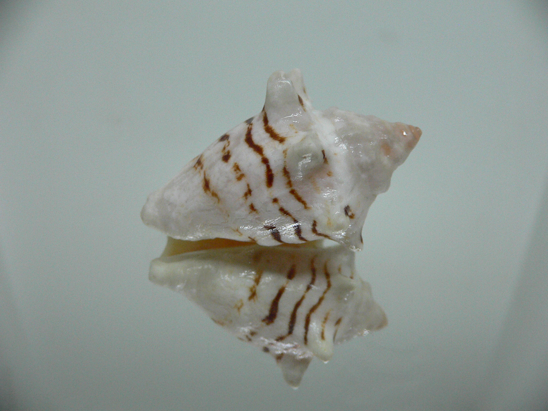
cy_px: 206
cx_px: 274
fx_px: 554
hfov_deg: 52.6
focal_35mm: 35
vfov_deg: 40.7
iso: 200
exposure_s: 1/60
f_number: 2.8
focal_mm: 4.6
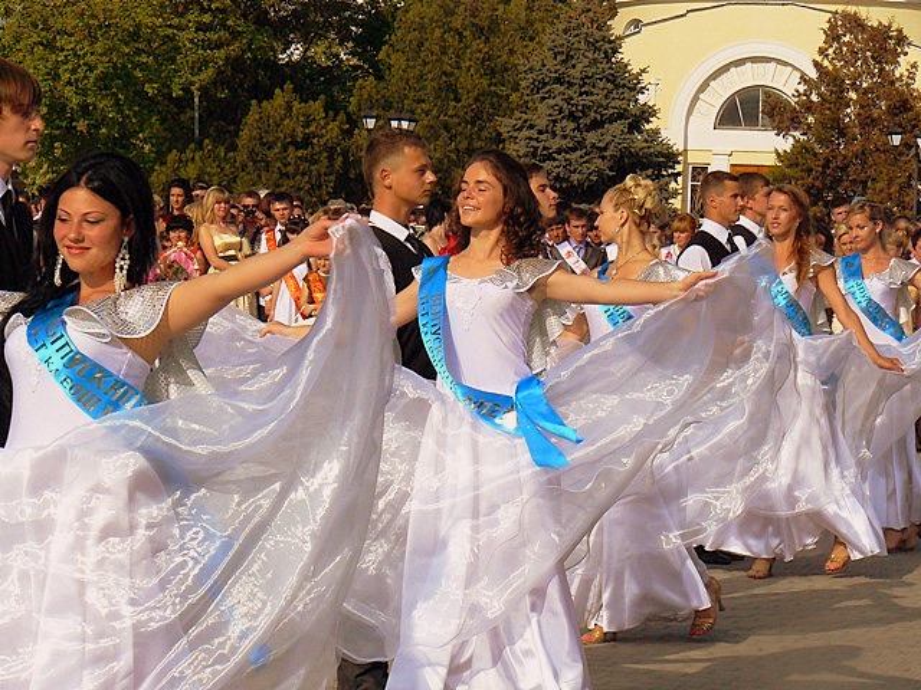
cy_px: 345
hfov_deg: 15.2
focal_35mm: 130
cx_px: 460
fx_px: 3459
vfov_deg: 11.4
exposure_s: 1/640
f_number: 8
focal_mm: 21.6
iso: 200
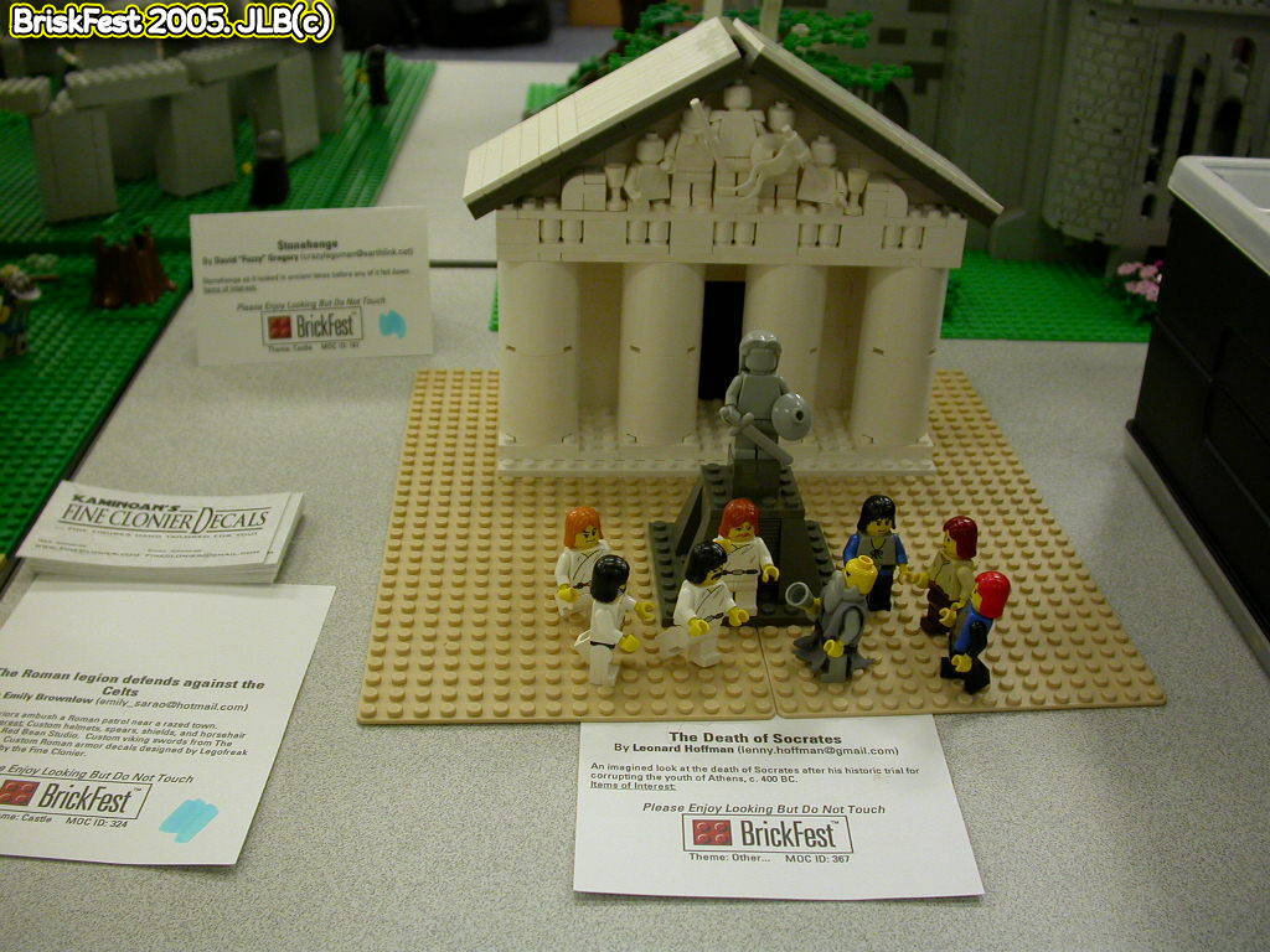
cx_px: 635
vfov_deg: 37.7
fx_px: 1394
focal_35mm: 38
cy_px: 476
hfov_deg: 49.0
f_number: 2.6
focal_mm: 7.85
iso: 100
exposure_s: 1/10.7
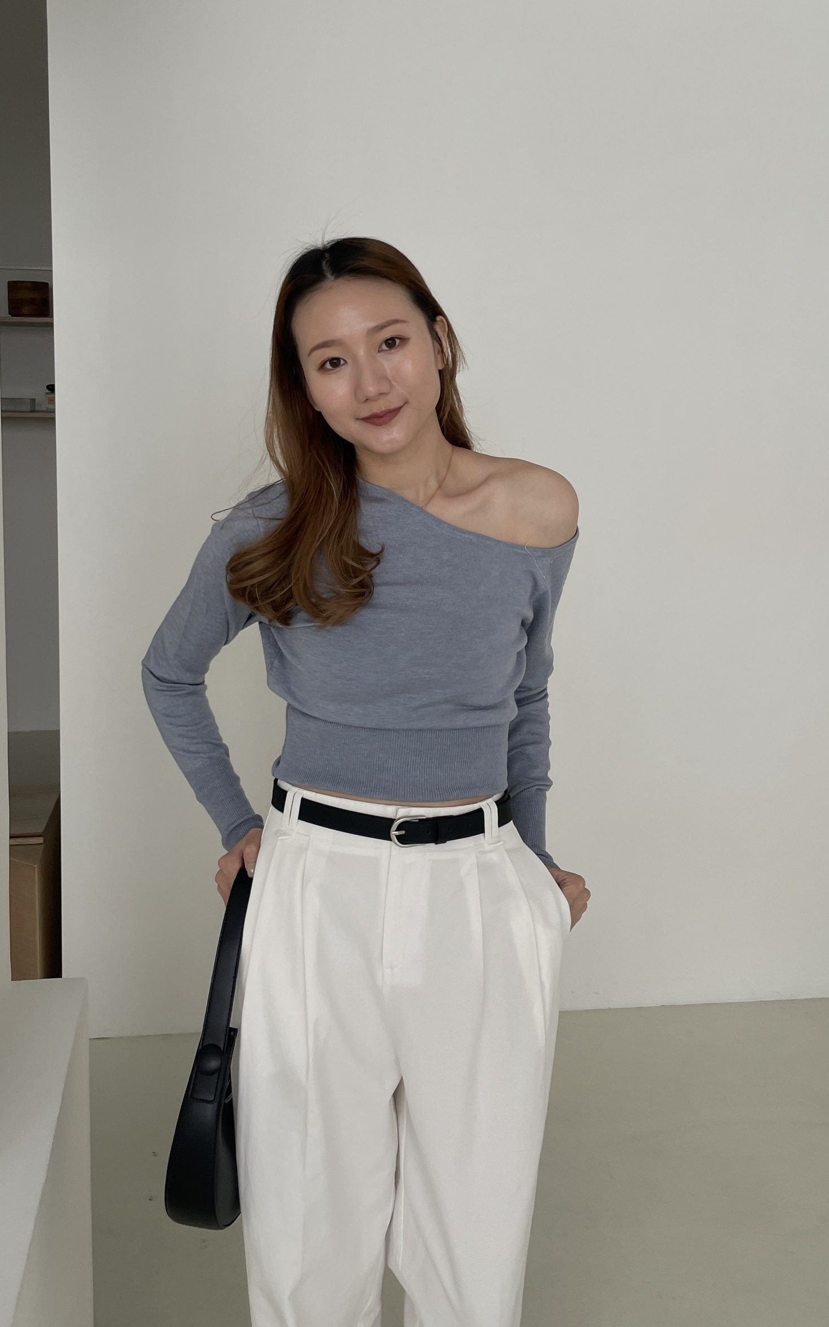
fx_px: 1012
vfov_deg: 66.5
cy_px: 673
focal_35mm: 28
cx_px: 372
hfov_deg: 44.5
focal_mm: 4.2
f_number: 1.6
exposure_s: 1/121
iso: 50
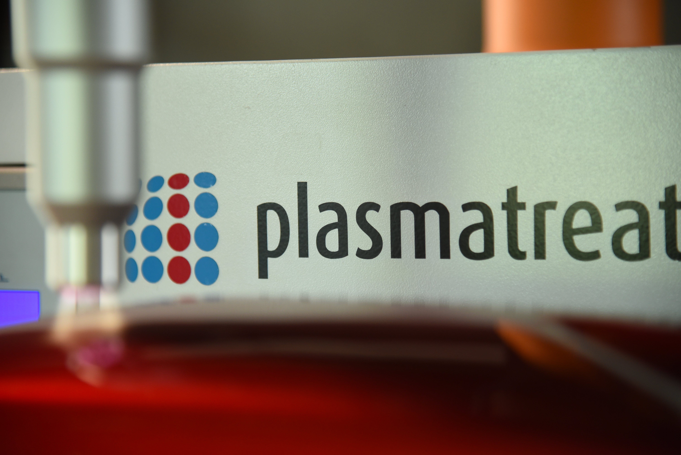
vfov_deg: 11.4
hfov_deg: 17.1
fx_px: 2271
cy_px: 228
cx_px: 340
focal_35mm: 120
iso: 1250
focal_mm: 120
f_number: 4
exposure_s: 1/50
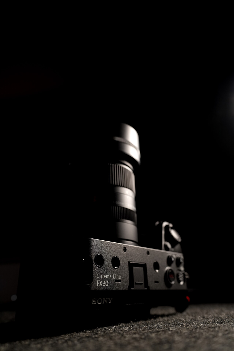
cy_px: 176
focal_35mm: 27
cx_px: 117
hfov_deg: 47.9
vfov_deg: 67.4
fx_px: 263
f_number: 5.6
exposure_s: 1/30
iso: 500
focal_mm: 27
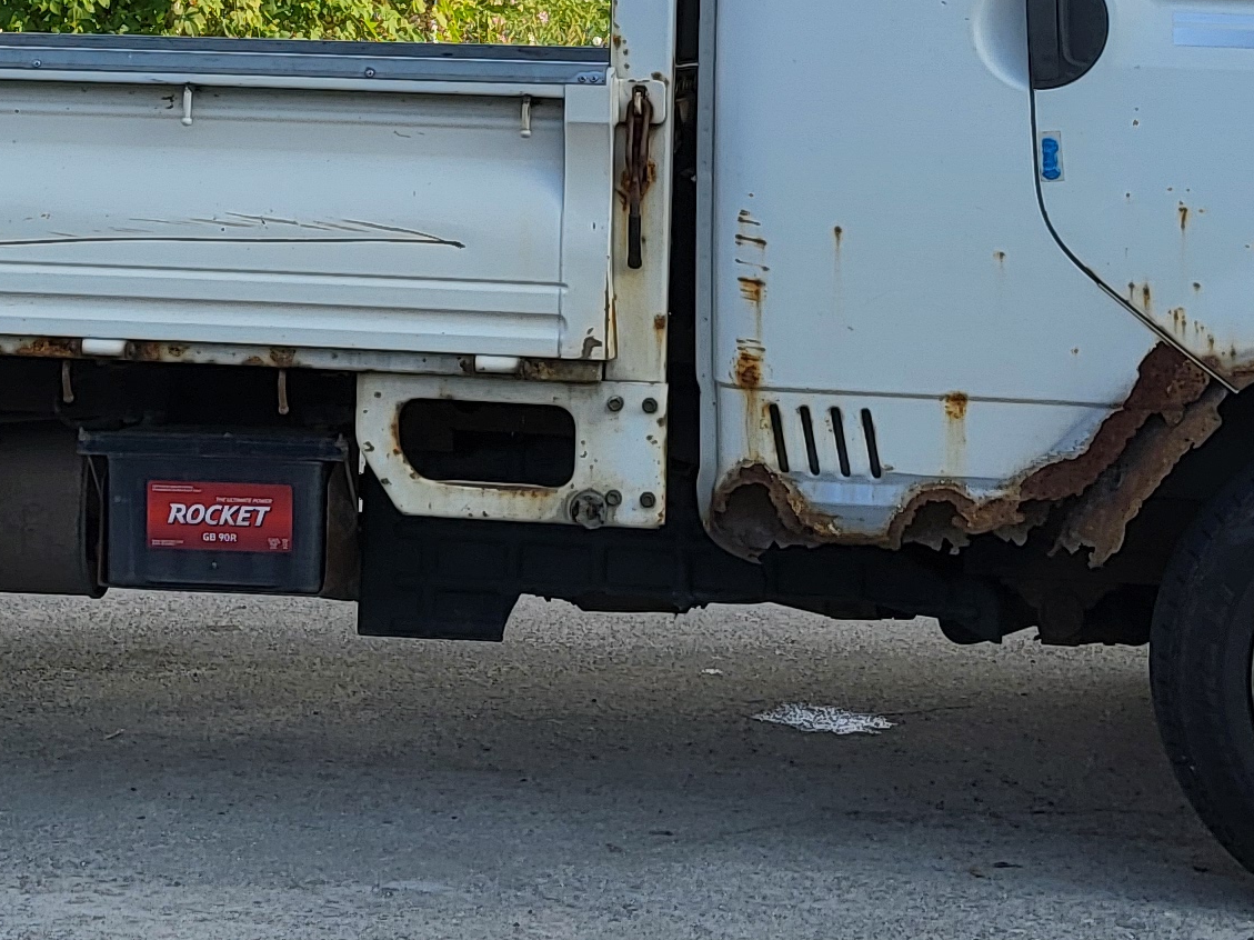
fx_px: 3404
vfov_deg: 15.3
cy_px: -118
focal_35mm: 94
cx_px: 421
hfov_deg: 20.8
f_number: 1.8
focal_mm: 3.98
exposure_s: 1/538
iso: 12
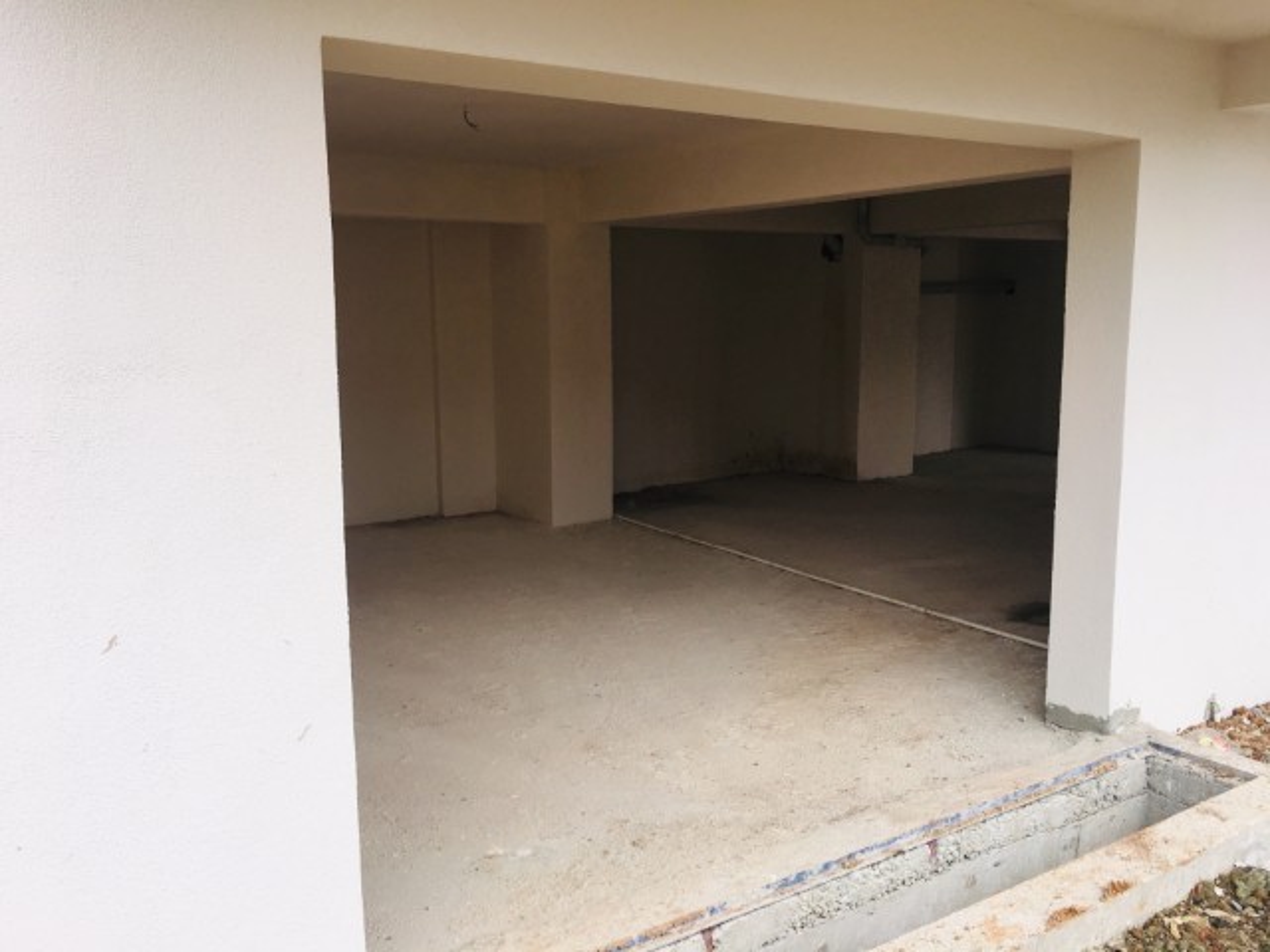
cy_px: 476
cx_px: 635
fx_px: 1064
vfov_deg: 48.2
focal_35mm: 29
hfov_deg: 61.7
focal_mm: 4.15
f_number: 2.2
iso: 25
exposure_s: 1/54
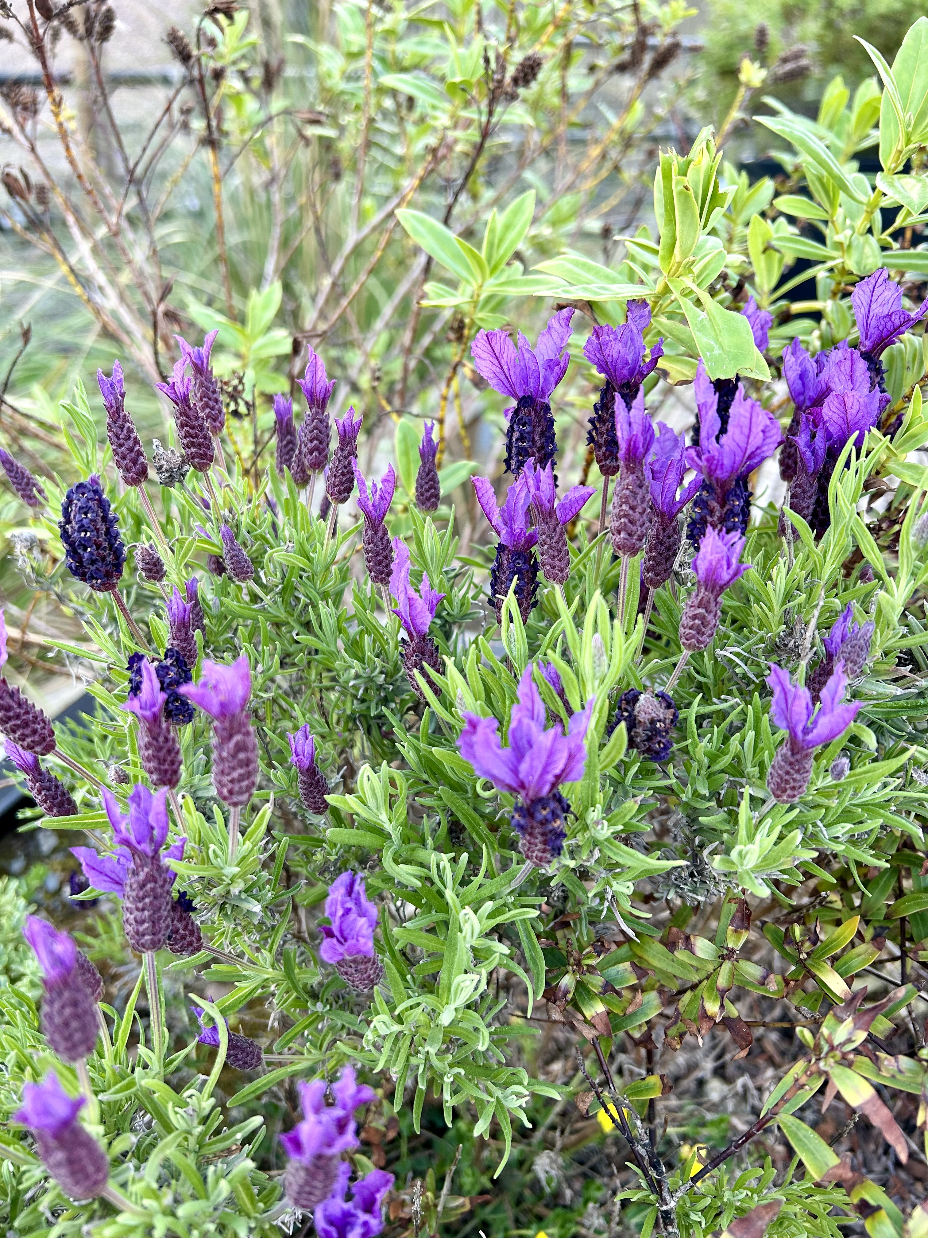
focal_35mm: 26
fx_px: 929
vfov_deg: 67.3
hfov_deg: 53.1
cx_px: 464
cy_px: 619
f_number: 1.5
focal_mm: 5.7
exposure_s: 1/121
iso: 100
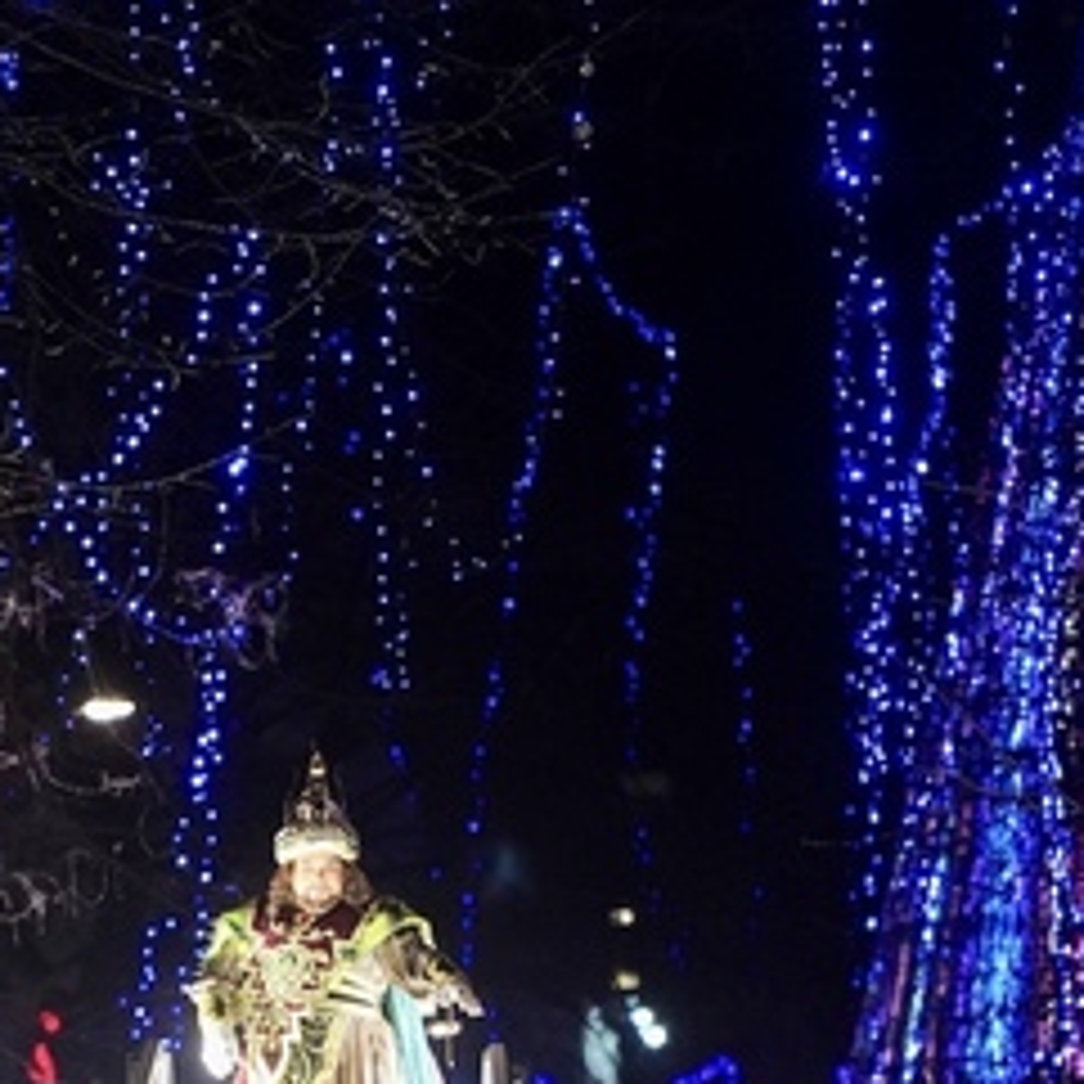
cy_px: 1057
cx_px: -9
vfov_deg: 3.4
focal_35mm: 513
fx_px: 18175
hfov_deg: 3.4
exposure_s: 1/320
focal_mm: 200
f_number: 4
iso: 3200
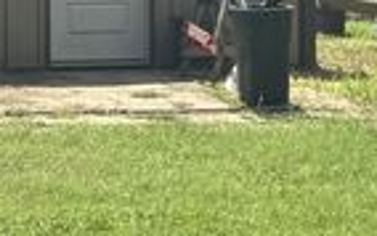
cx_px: -226
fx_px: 1769
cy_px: 9
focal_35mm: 172
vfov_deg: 7.6
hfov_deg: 11.5
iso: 80
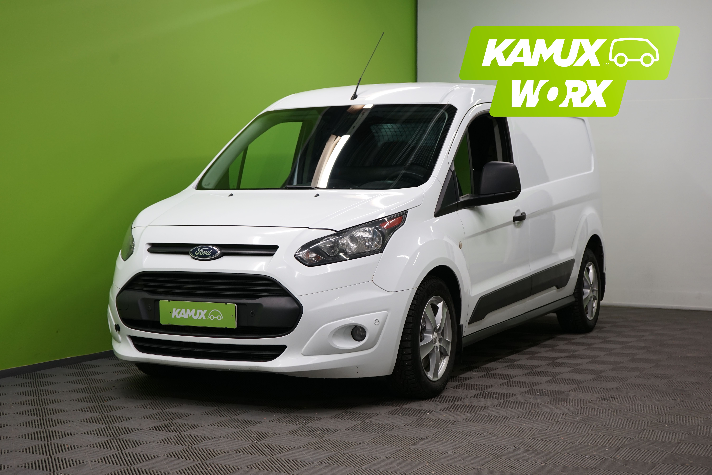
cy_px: 238
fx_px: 1088
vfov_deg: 24.6
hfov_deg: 36.2
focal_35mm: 55
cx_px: 356
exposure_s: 1/60
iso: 500
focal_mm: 55
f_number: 5.6
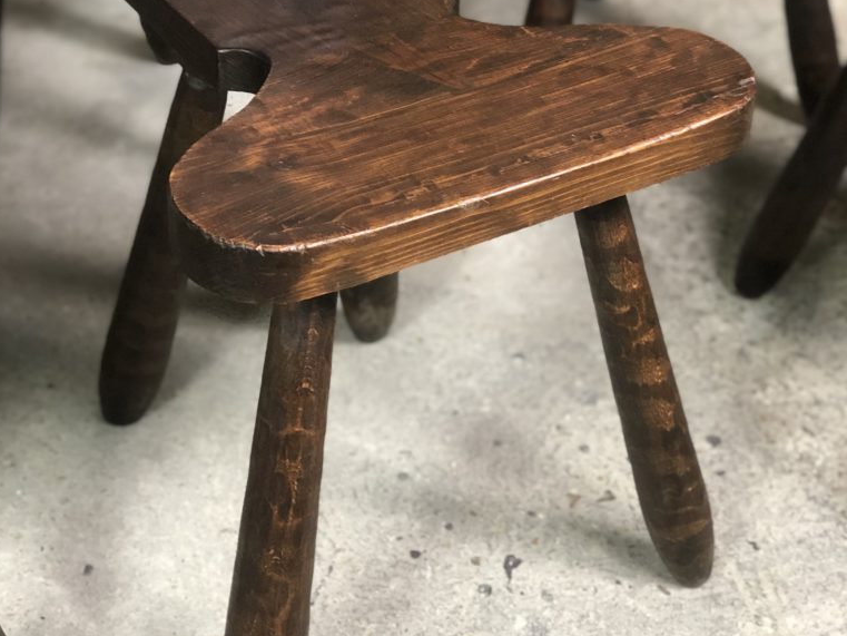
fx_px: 1713
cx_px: 421
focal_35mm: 70
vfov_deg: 21.0
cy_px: 236
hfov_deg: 27.8
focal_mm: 6
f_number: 2.4
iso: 160
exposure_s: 1/25
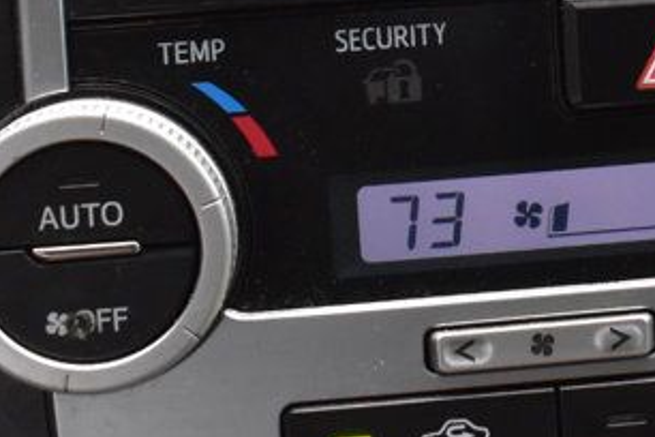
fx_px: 2468
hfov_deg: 14.6
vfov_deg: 9.8
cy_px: -214
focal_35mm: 136
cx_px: 781
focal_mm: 27
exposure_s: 1/125
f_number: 9
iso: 2500
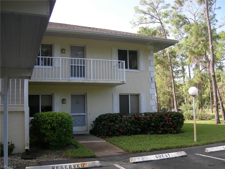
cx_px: 112
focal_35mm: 36
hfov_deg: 51.4
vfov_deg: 39.7
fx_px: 234
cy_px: 84
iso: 64
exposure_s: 1/300
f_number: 2.7
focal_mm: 7.5
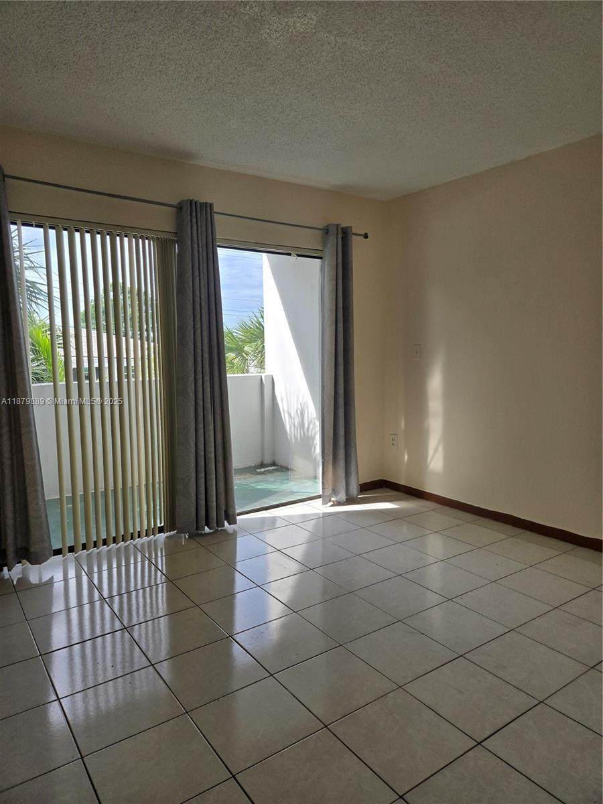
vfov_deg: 73.9
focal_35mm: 23
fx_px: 534
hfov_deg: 58.9
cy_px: 402
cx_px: 302
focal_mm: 5.4
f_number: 1.8
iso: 80
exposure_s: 1/2032
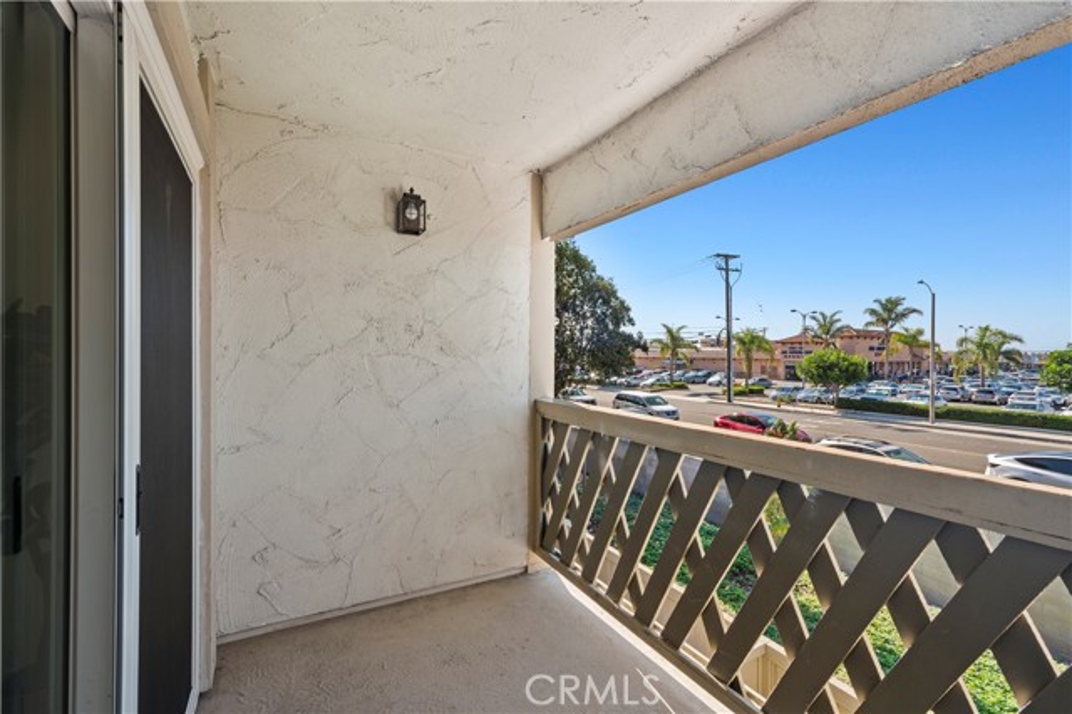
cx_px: 536
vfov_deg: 77.3
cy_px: 357
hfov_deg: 100.4
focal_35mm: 15
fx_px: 446
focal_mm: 15
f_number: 10
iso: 250
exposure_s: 1/15
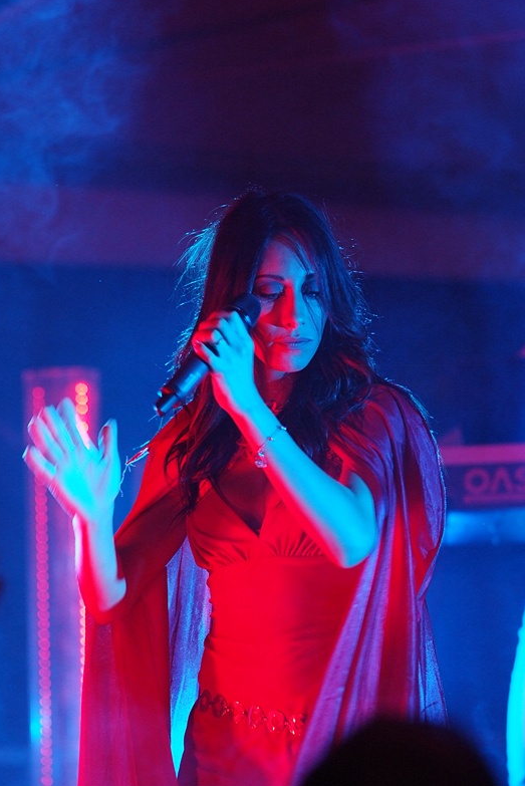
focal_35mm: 276
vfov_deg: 7.5
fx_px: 6029
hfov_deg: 5.0
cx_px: 264
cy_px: 396
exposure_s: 1/180
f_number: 3.5
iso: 1600
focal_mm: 180
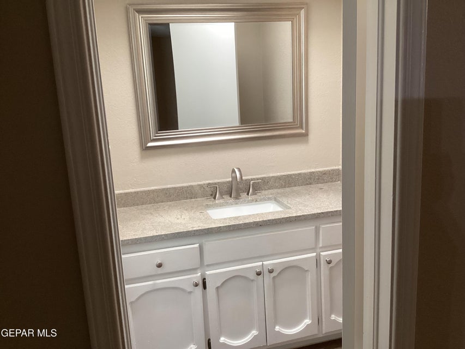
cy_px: 174
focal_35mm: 31
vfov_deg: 45.5
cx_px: 232
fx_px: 416
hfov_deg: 58.3
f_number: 2.4
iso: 160
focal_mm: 3.3
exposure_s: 1/60
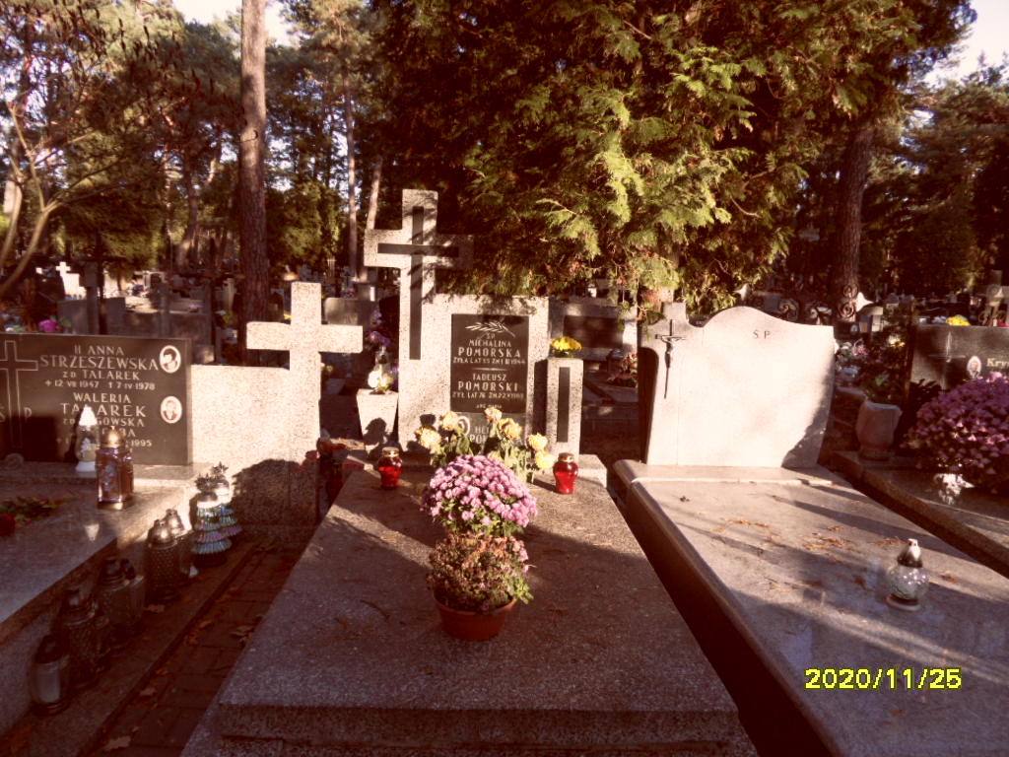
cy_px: 378
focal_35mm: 24
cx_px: 504
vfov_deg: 56.8
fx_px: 700
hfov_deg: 71.6
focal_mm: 3.9
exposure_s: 1/180
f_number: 3.2
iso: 80
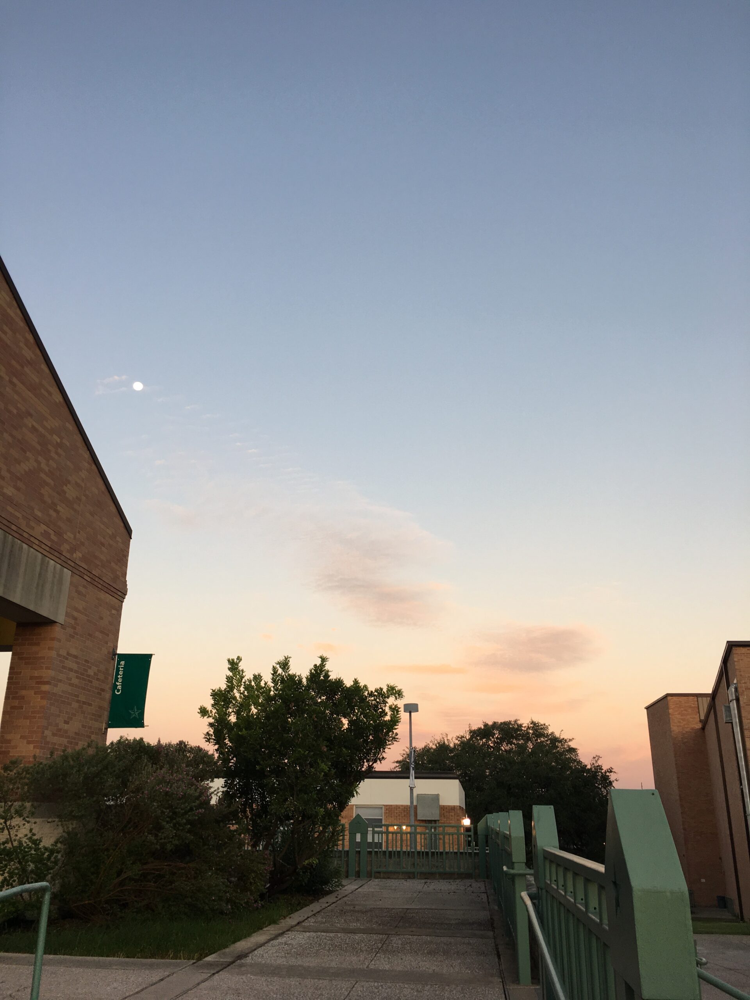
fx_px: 838
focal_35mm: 29
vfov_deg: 61.7
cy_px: 500
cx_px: 375
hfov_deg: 48.2
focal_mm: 4.15
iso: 25
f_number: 2.2
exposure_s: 1/60
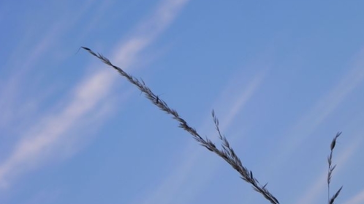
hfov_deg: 15.1
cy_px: 129
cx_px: 182
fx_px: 1370
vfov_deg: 8.5
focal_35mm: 142
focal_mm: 23
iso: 160
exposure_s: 1/166
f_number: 4.5
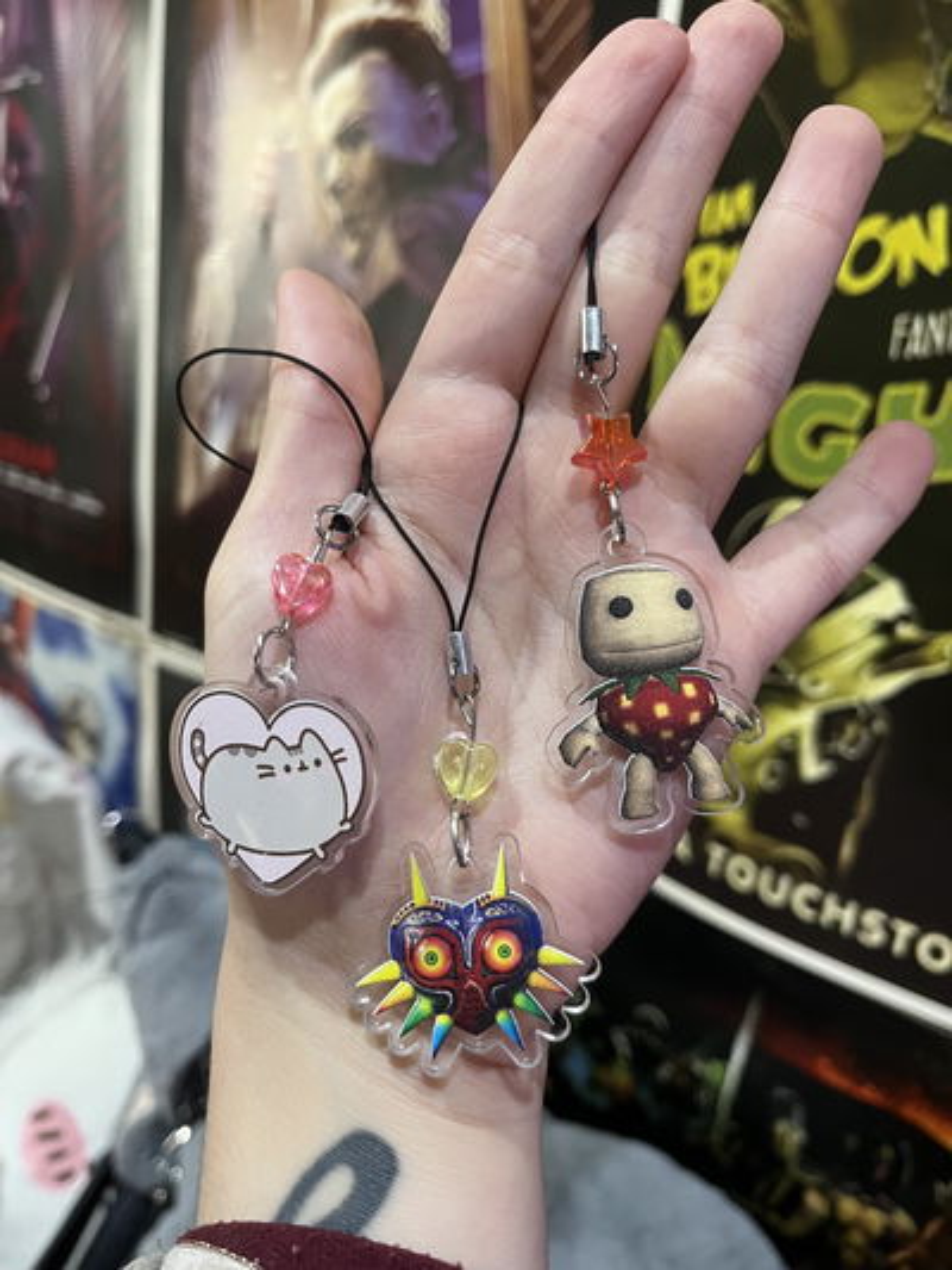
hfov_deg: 53.1
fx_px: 953
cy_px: 635
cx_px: 476
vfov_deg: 67.3
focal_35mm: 26
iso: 500
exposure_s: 1/50
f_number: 1.6
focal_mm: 5.1
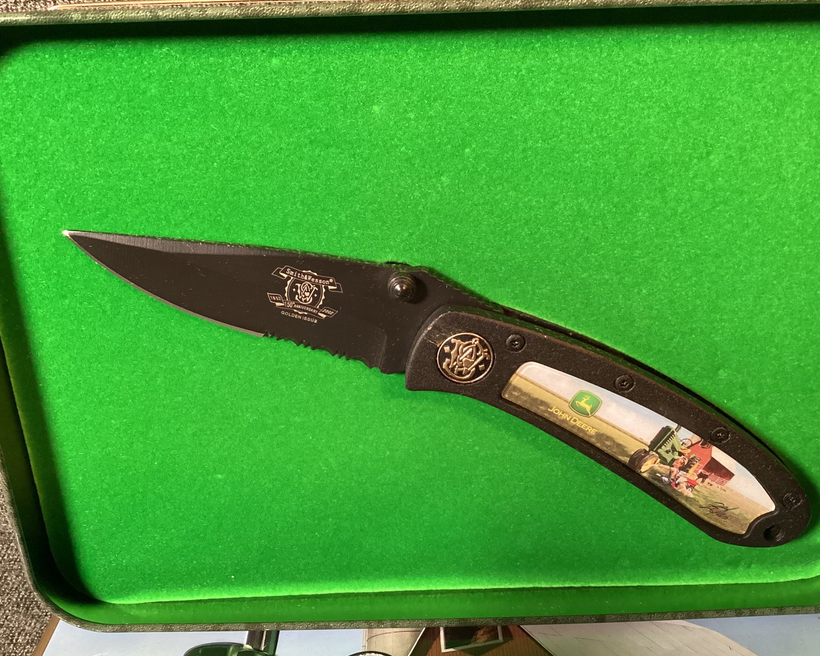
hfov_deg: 54.2
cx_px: 414
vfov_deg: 44.6
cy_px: 334
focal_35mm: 33
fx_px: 801
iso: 400
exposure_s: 1/50
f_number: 2.4
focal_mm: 3.3
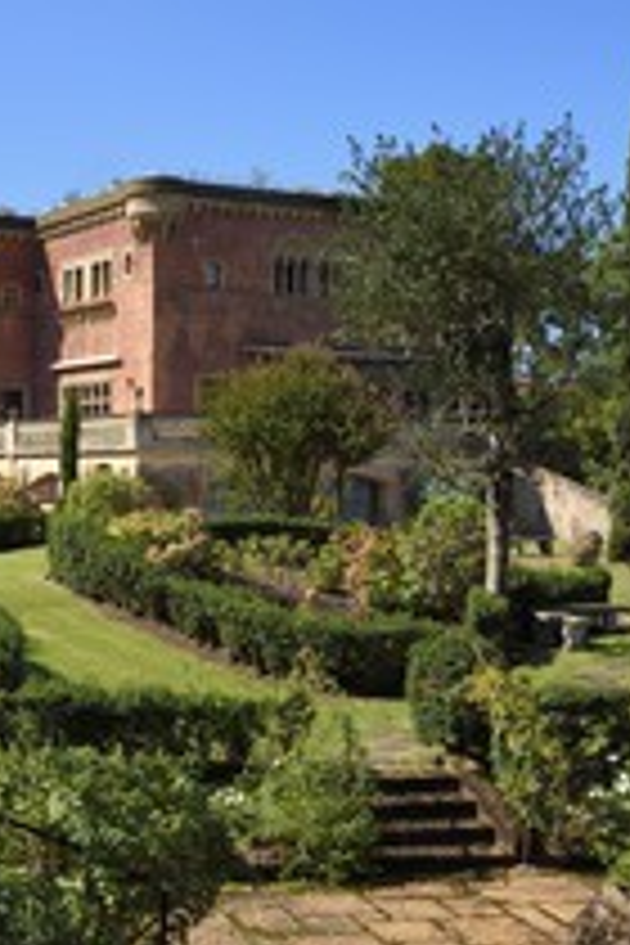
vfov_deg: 35.6
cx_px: -63
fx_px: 1470
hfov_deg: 22.8
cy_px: 531
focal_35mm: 56
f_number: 14
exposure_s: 1/160
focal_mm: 28
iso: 200
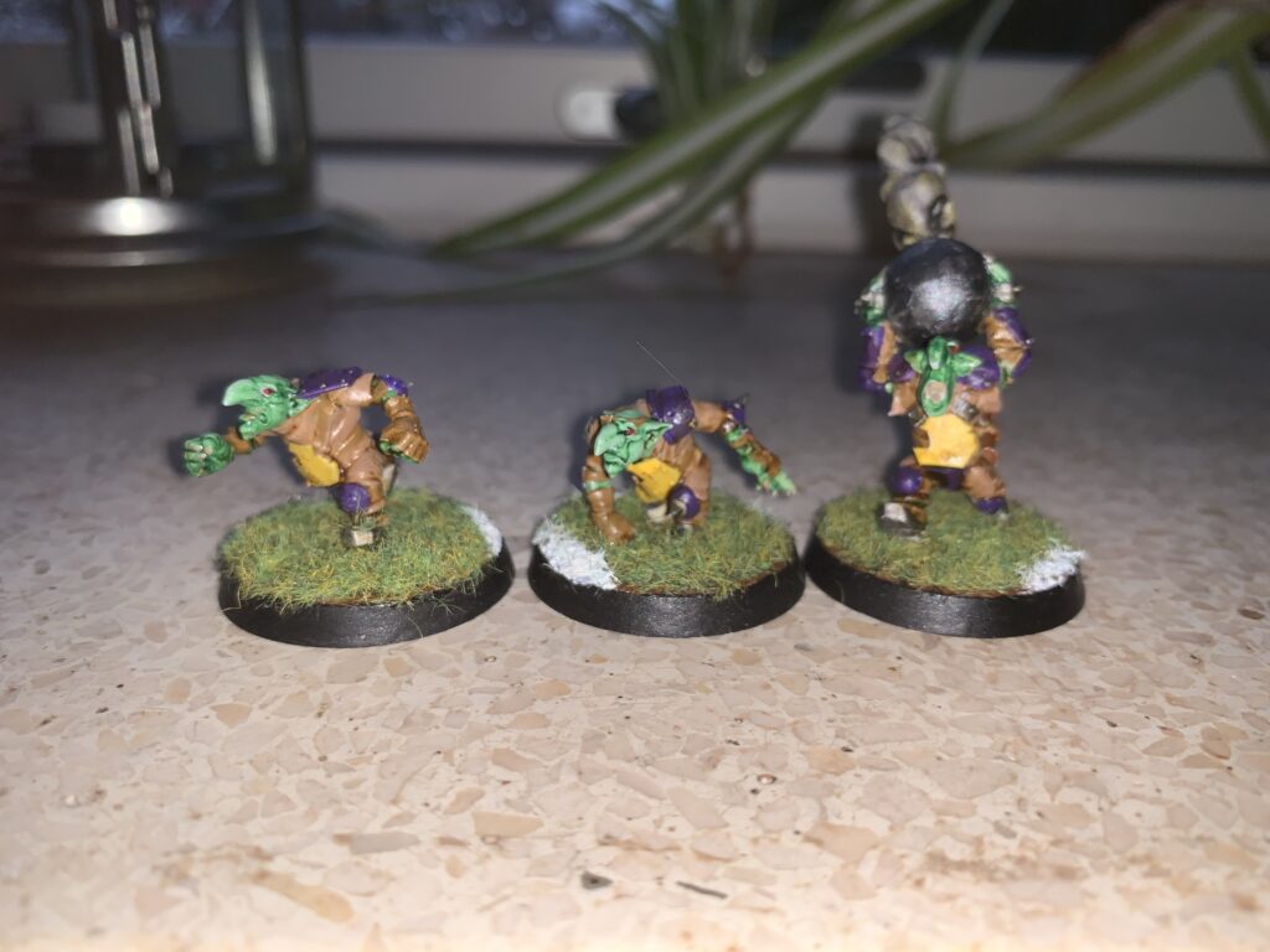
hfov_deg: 67.3
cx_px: 635
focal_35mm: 26
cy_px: 476
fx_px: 954
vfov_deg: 53.1
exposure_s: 1/66
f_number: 1.8
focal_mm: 4.25
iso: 25
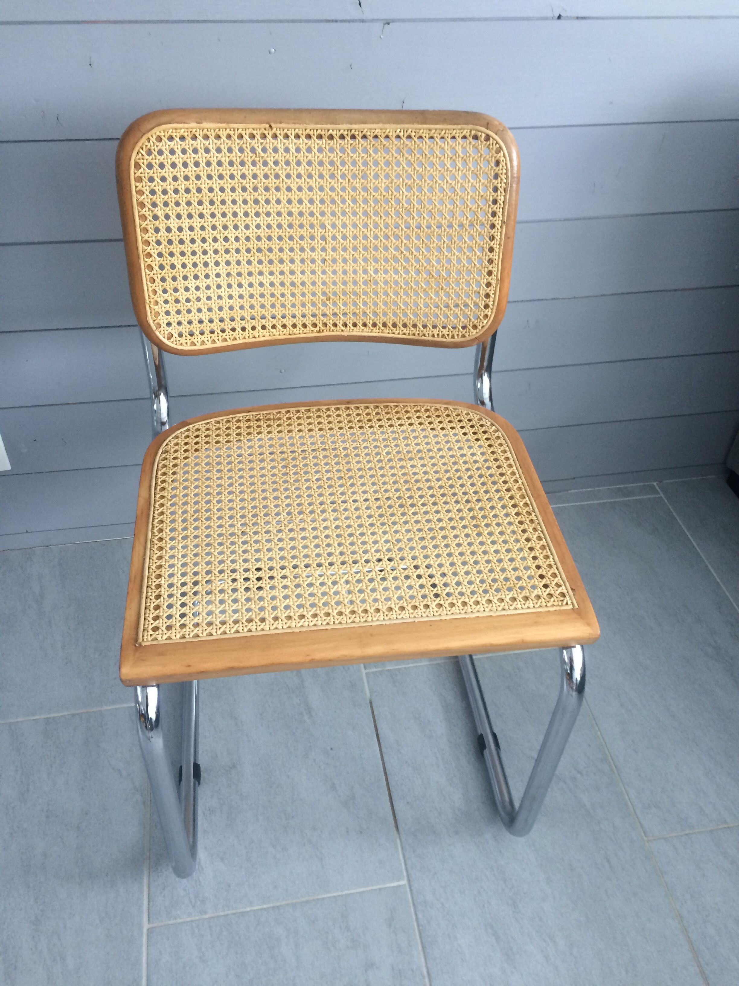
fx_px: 825
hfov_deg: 48.2
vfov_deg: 61.7
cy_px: 493
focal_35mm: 29
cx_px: 370
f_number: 2.2
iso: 125
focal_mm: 4.15
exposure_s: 1/33
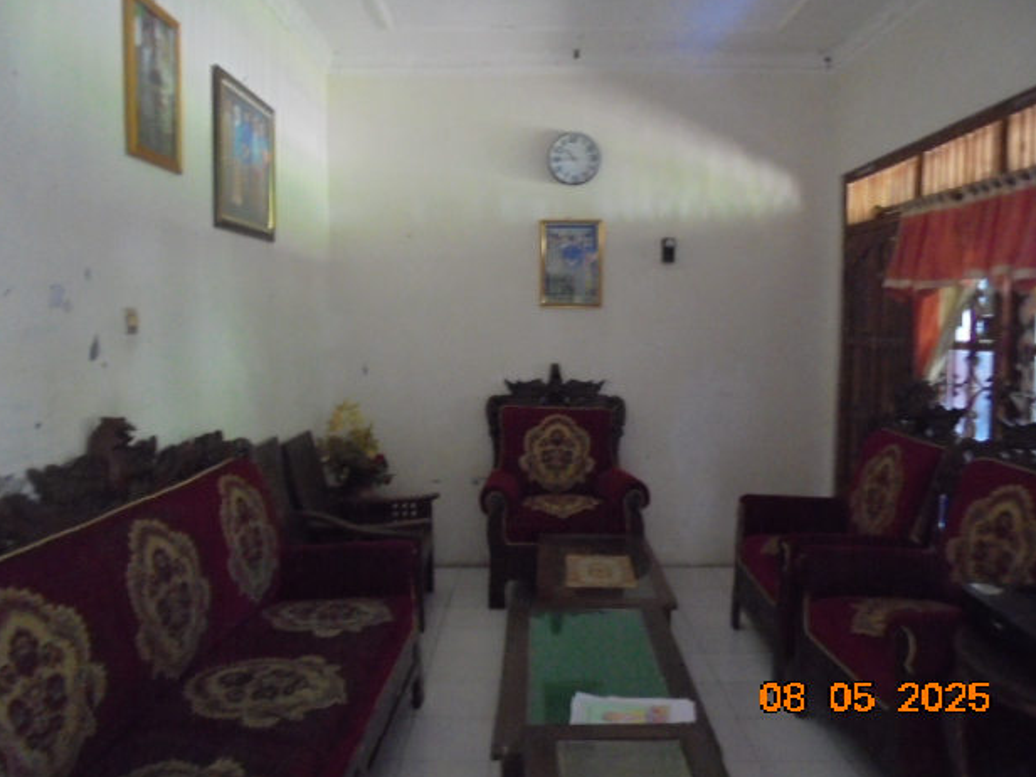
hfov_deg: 65.3
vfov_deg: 51.4
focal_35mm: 27
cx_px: 518
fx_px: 808
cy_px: 383
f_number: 3.5
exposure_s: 1/4
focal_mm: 4.6
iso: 500
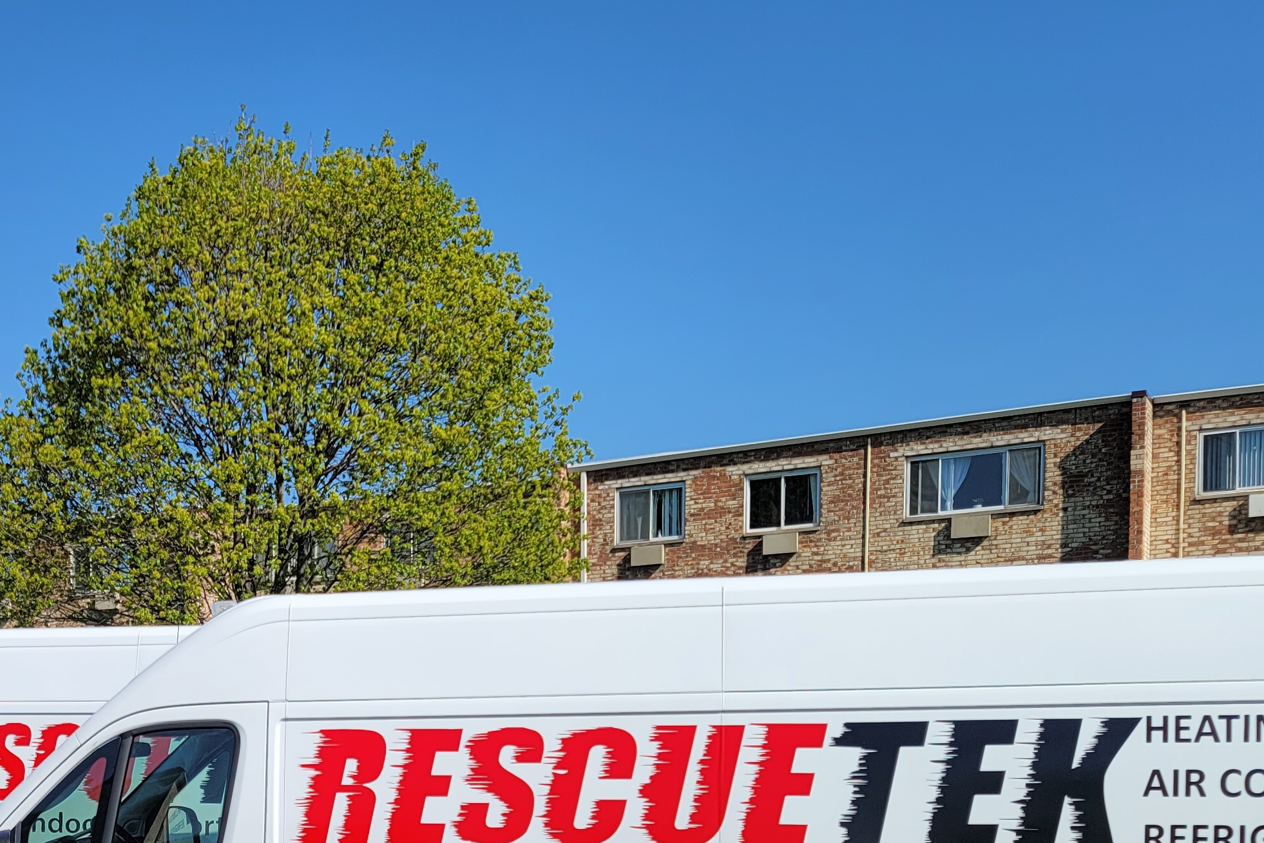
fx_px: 1861
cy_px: 888
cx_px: 106
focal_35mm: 53
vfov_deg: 24.1
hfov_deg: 35.2
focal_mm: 7
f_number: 1.8
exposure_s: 1/1224
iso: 20
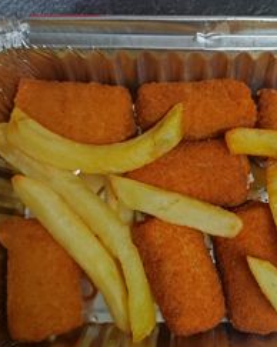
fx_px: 441
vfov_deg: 42.9
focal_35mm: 43
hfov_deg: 34.5
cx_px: 190
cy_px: 188
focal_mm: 4.7
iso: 1274
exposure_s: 1/33
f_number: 1.79
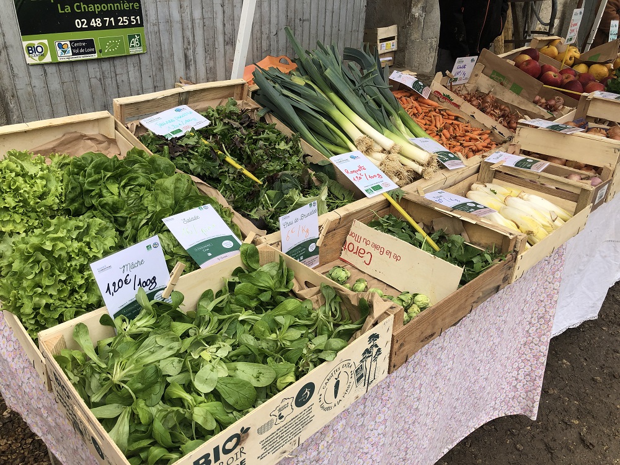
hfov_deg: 63.4
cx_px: 310
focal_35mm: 28
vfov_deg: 49.7
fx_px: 502
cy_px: 232
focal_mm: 3.99
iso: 20
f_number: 1.8
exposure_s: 1/292
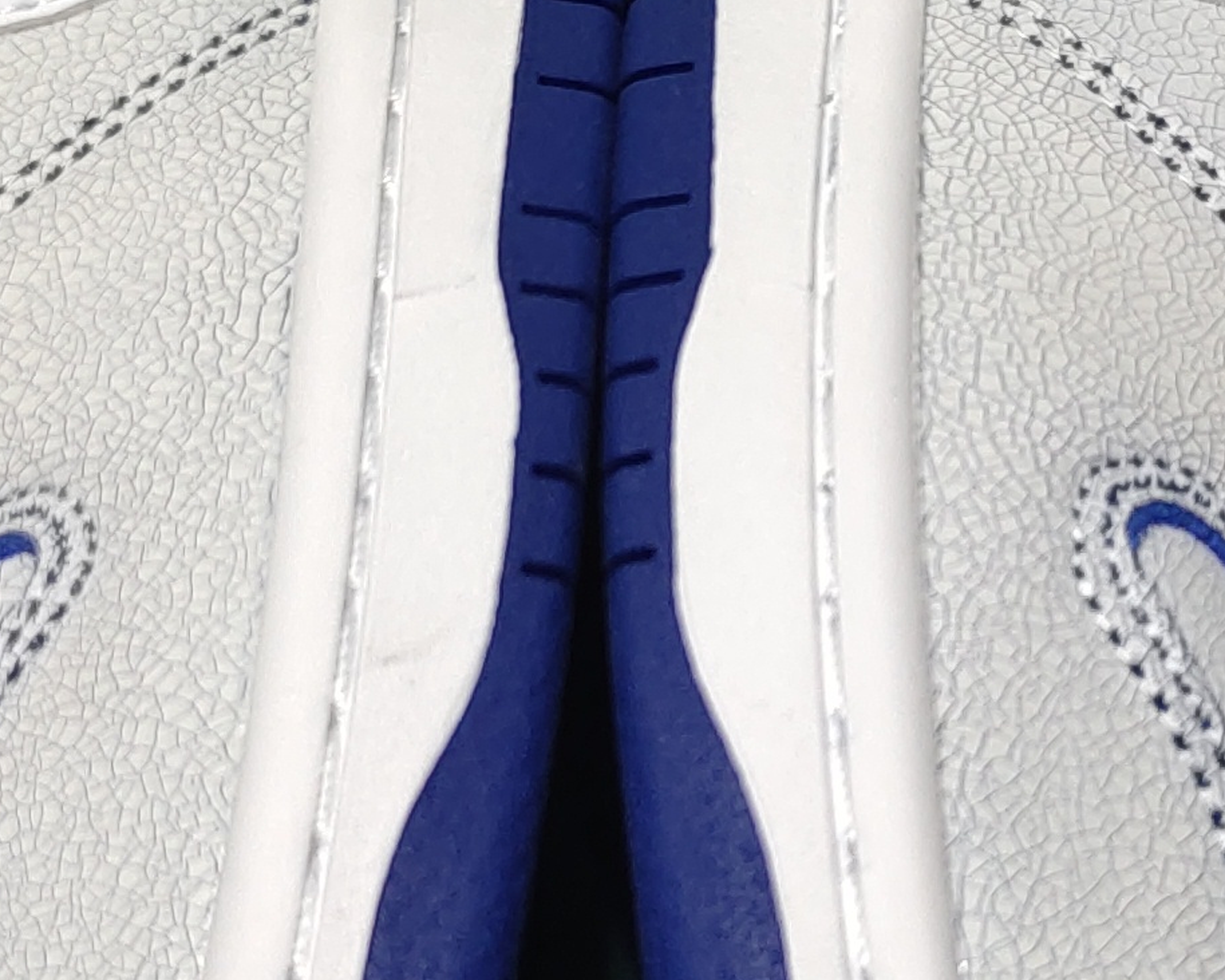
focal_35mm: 129
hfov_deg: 14.9
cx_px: 671
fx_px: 4677
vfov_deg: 12.0
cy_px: 566
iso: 66
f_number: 1.79
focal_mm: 4.35
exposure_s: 1/100
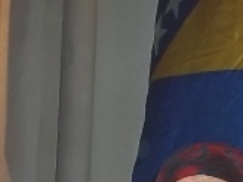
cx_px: 187
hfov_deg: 16.7
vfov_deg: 11.7
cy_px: 331
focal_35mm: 117
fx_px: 821
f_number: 2.9
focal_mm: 5.7
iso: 80
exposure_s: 1/30
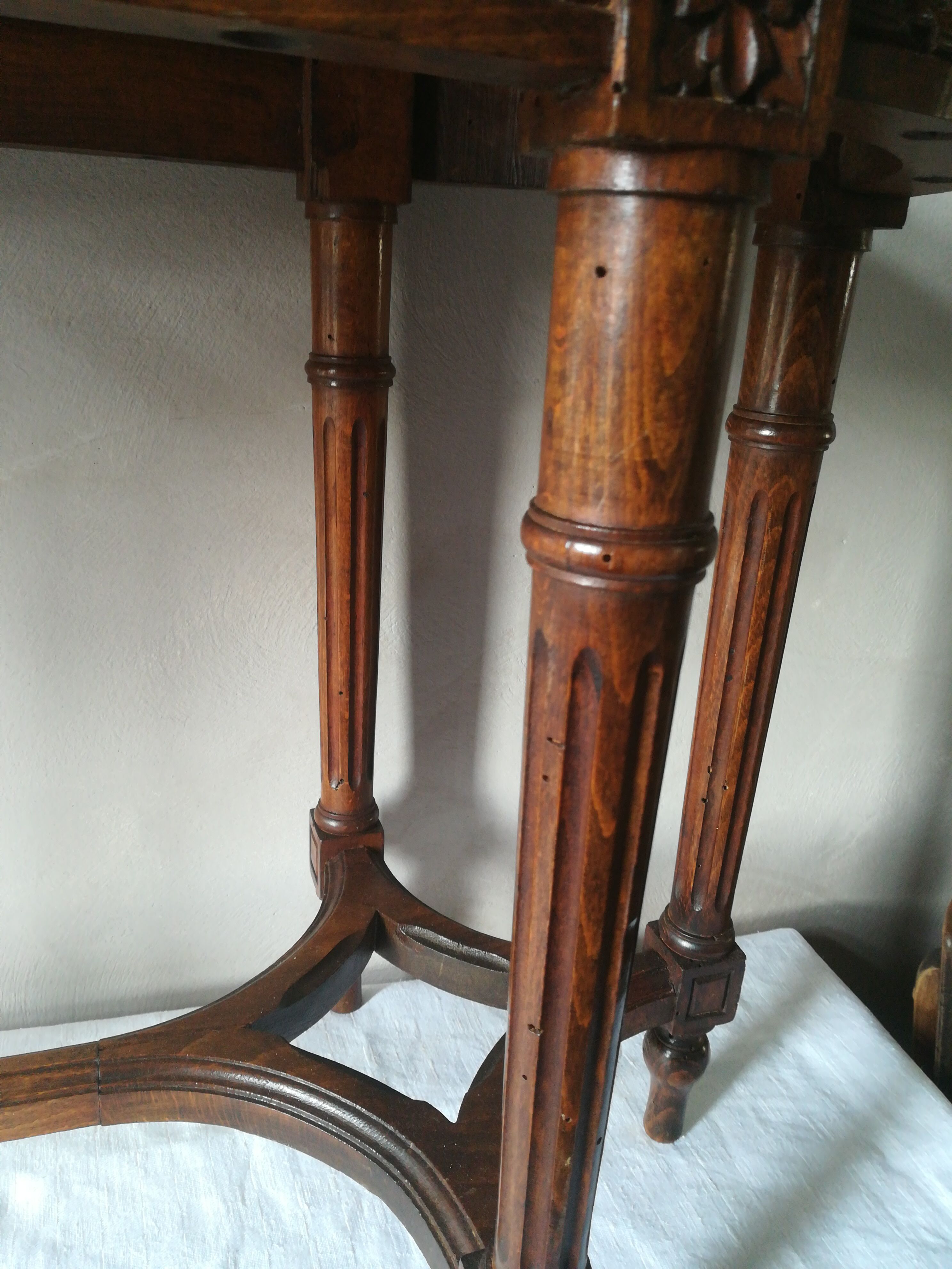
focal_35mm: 26
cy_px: 634
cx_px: 476
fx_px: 953
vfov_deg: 67.3
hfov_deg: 53.1
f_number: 2.2
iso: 200
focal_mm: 3.83
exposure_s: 1/33.3
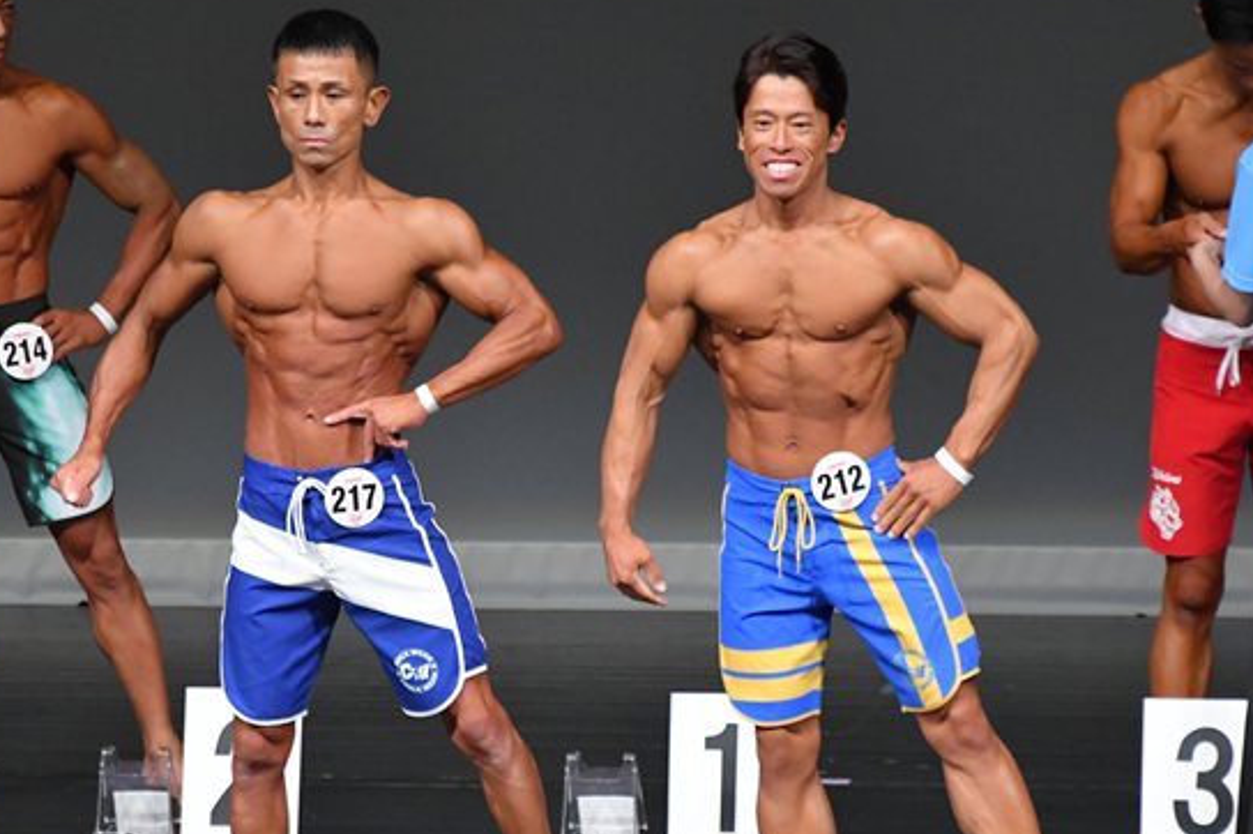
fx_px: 18574
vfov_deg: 2.6
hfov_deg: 3.9
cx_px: 492
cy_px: 486
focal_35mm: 534
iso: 4000
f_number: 5.6
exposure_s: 1/400
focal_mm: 250
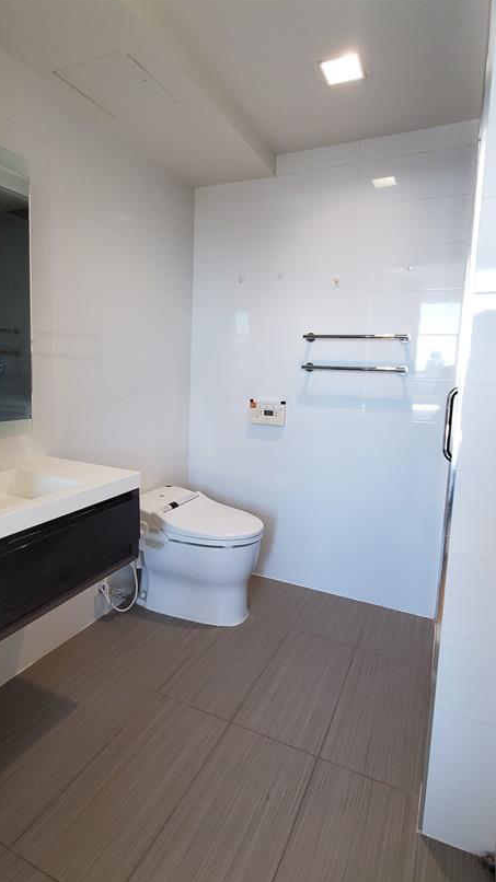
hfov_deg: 61.0
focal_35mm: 18
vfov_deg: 92.5
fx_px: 421
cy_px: 413
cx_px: 252
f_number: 2.2
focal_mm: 1.8
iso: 100
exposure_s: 1/60
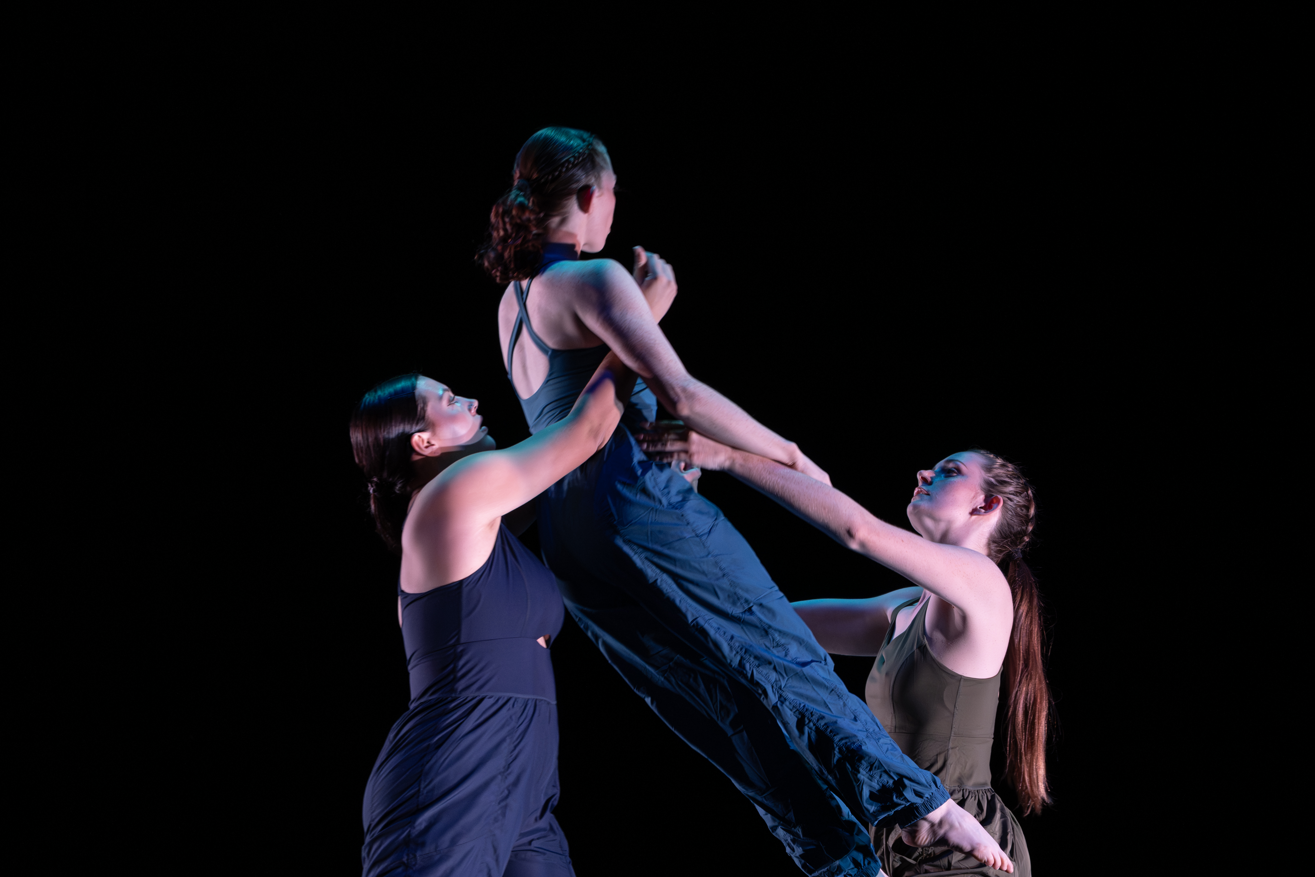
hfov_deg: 12.1
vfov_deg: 8.1
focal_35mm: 170
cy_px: 680
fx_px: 6215
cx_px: 733
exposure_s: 1/200
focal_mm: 106.1
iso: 3200
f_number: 3.2
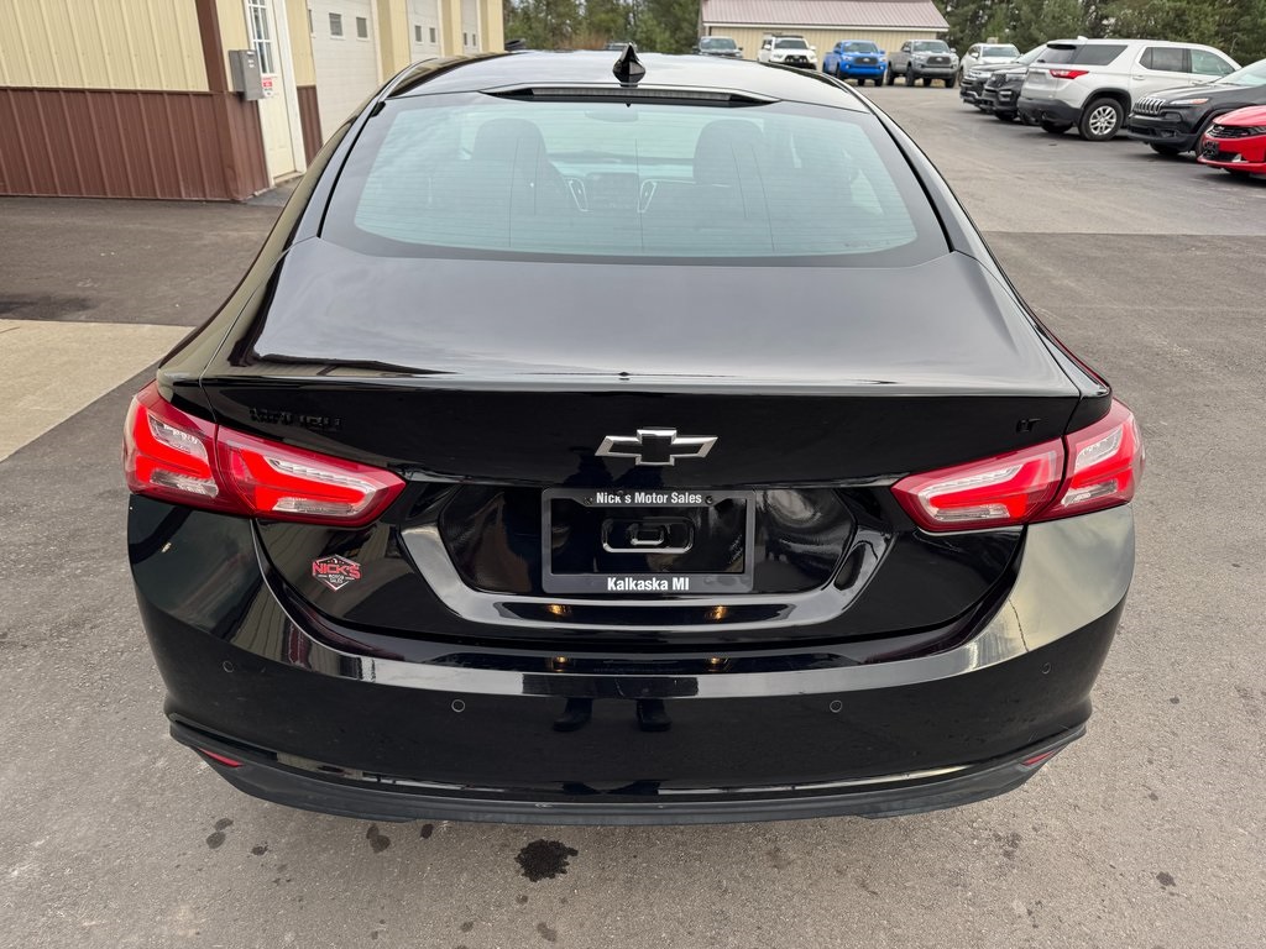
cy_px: 474
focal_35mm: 24
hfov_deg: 71.6
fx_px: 878
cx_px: 633
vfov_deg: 56.8
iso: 80
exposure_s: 1/387
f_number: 1.78
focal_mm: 6.76
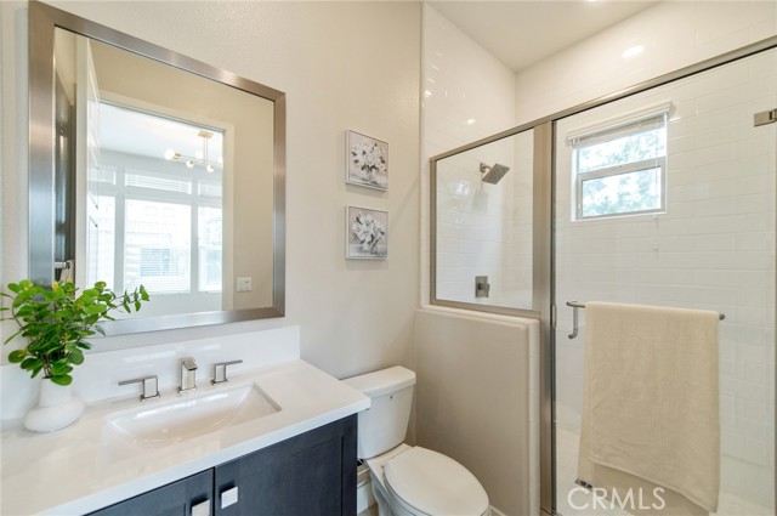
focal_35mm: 14
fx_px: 302
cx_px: 388
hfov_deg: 104.3
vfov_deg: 81.1
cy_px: 258
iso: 400
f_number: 3.2
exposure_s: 1/250
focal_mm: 14
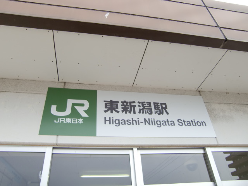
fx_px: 201
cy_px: 93
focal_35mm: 28
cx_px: 124
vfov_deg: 49.7
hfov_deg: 63.4
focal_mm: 4.9
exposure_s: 1/400
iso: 64
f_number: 2.6
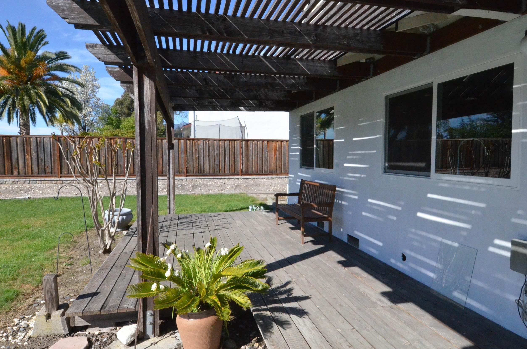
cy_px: 169
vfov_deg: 57.0
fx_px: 321
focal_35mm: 22
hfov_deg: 78.7
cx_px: 262
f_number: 20
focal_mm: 12
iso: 4000
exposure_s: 1/1600
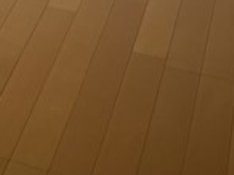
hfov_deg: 16.5
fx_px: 769
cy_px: -112
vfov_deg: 12.2
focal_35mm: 114
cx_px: -53
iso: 32
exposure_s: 1/146
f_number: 1.6
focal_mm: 5.1
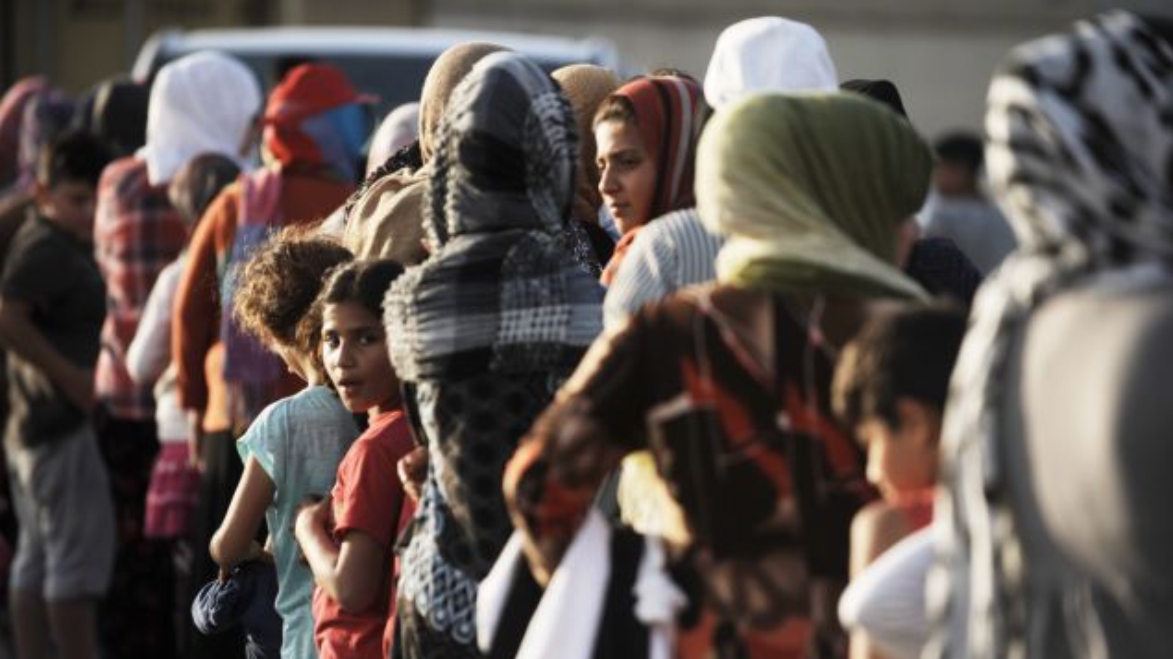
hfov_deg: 11.3
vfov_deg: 6.4
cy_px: 389
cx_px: 589
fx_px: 5909
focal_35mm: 190
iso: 400
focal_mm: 180
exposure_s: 1/4000
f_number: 2.8
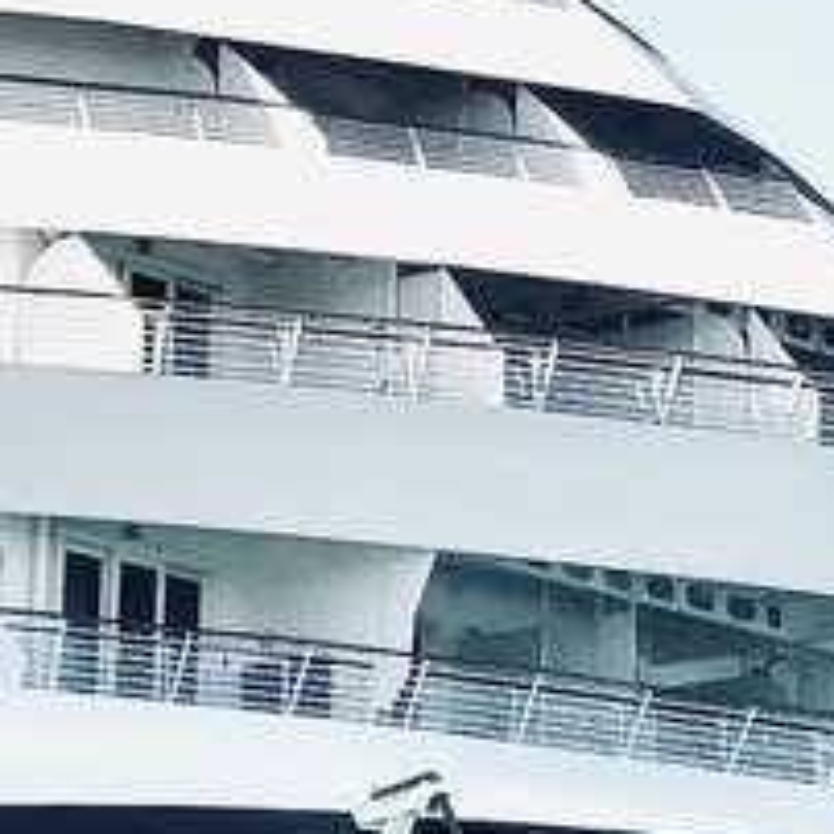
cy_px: -314
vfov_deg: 6.8
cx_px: 661
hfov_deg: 6.8
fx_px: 6978
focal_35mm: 256
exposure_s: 1/750
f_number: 2.8
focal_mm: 6.6
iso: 20
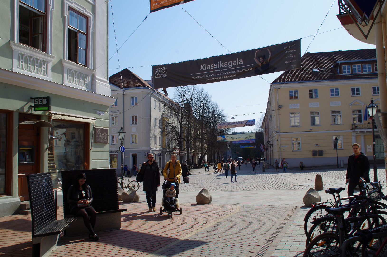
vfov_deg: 36.7
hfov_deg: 53.2
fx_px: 386
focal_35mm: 36
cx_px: 194
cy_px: 128
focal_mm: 24
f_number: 13
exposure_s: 1/160
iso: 100
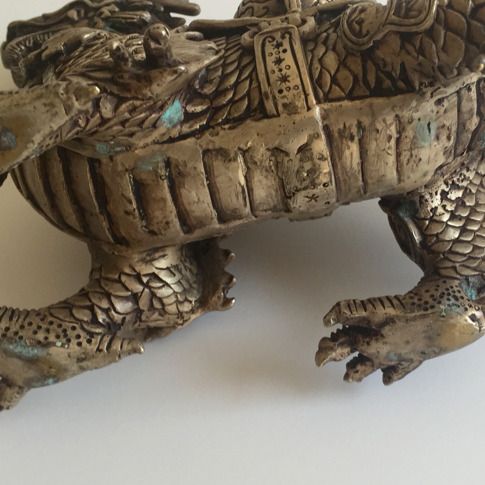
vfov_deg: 37.5
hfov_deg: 37.3
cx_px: 302
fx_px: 713
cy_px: 252
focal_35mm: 45
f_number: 2.2
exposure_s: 1/120
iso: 50
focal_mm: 4.15
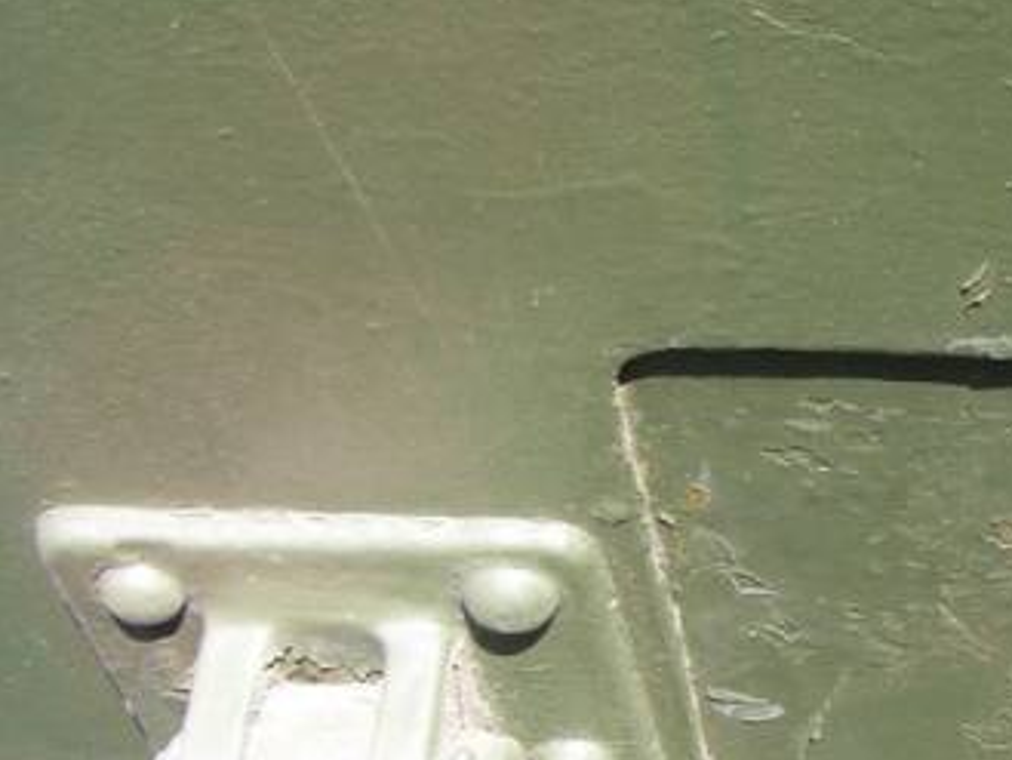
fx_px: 2632
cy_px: 458
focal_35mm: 90
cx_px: 1227
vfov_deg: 16.4
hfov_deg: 20.3
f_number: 2.7
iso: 80
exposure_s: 1/125
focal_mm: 6
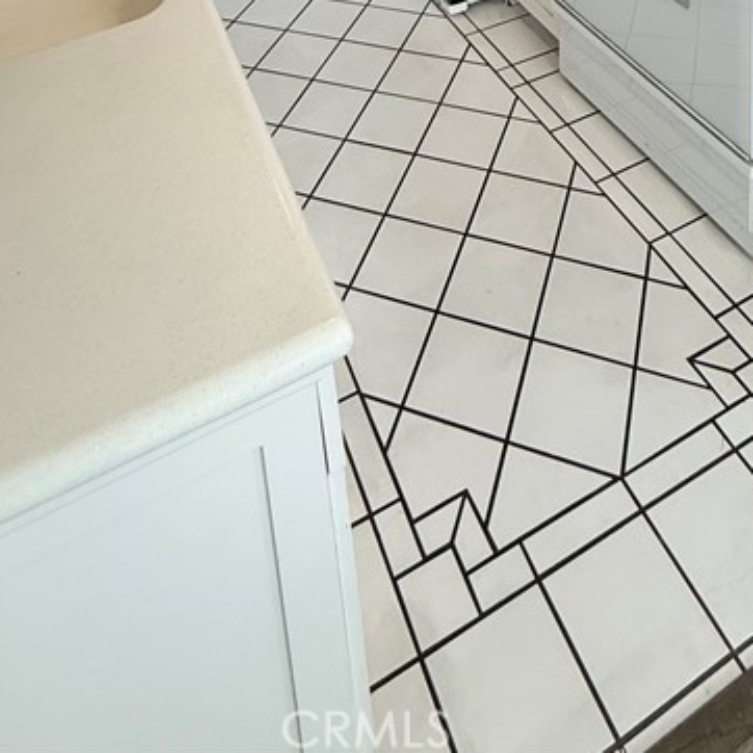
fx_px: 861
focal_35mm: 35
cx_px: 418
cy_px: -306
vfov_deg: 31.3
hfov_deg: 47.1
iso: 125
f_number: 2.2
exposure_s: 1/120
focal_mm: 2.22
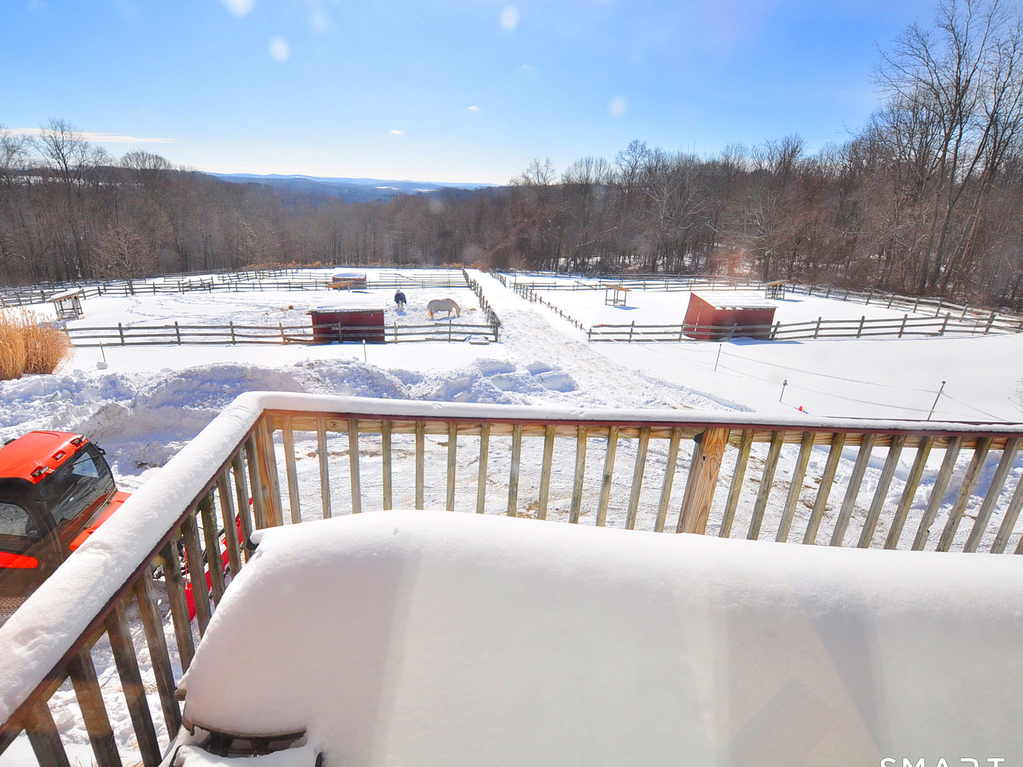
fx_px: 502
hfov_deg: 90.7
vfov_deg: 74.7
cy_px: 390
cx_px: 456
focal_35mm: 17
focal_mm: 10
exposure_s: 1/1000
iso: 250
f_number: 7.1
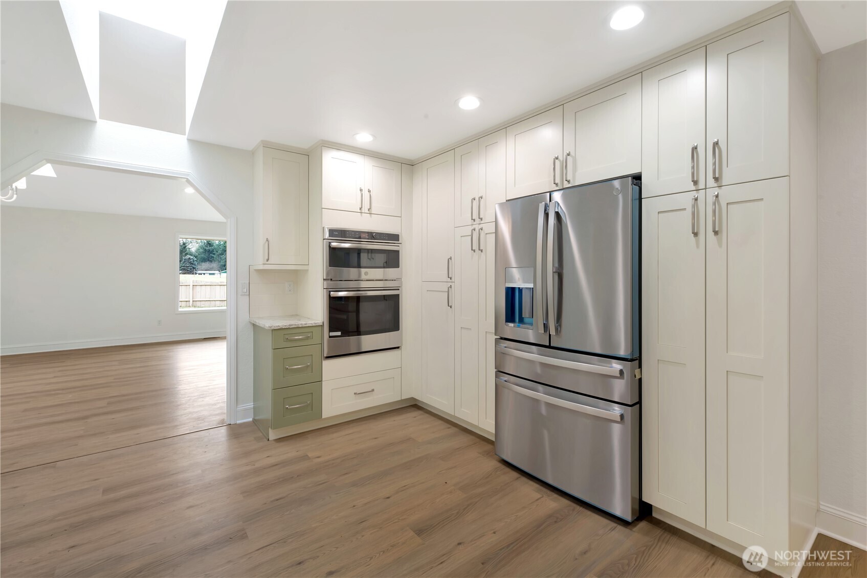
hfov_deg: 100.4
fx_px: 361
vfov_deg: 77.4
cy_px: 289
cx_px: 434
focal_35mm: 15
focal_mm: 15
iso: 400
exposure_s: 1/60
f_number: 13
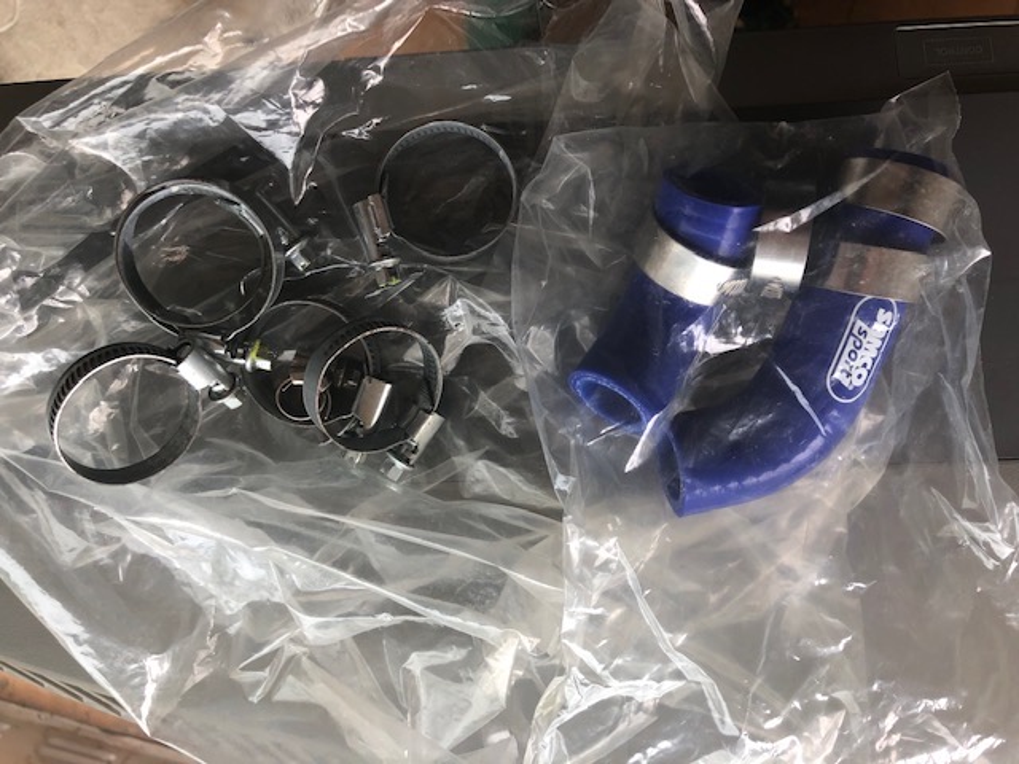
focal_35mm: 28
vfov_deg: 49.7
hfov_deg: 63.4
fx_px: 824
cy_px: 382
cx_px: 510
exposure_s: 1/120
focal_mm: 3.99
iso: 40
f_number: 1.8
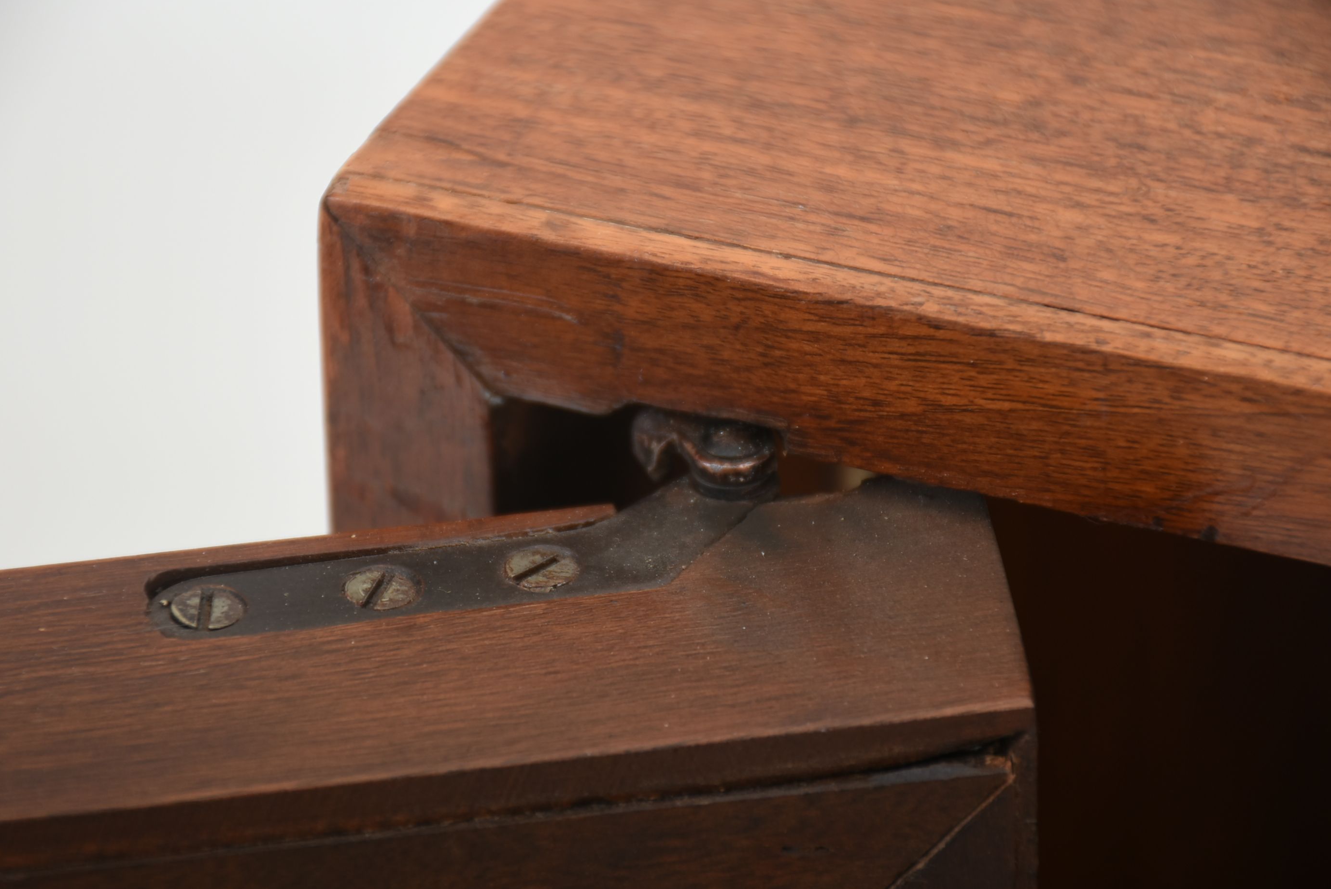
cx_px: 644
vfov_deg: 6.0
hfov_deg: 9.0
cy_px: 458
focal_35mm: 228
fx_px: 8436
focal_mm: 140
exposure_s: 1/200
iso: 200
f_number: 5.6
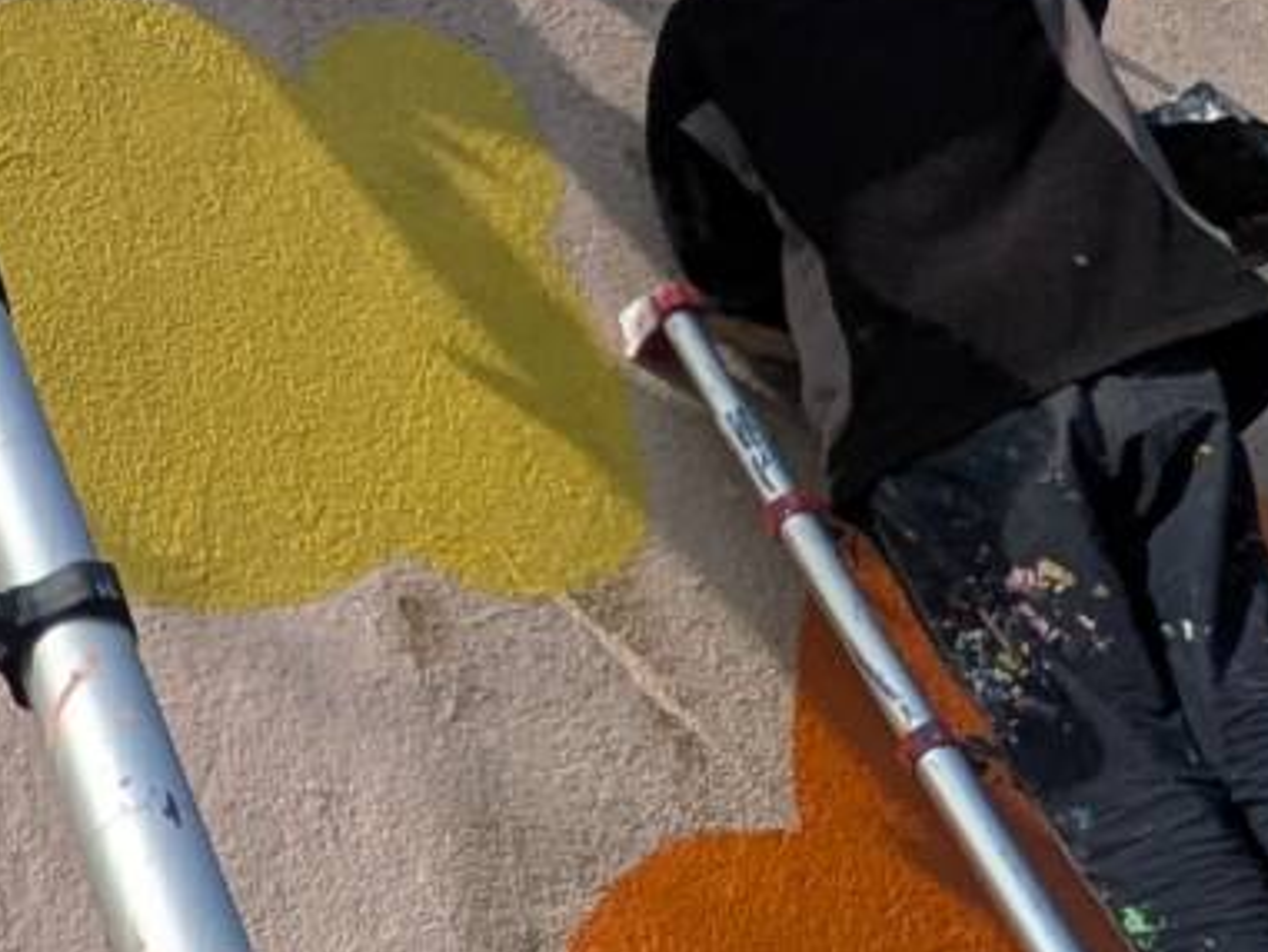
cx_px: -233
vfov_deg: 14.9
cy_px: -369
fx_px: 3444
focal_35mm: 94
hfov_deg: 19.7
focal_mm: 1.83
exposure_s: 1/2092
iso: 46
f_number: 2.2
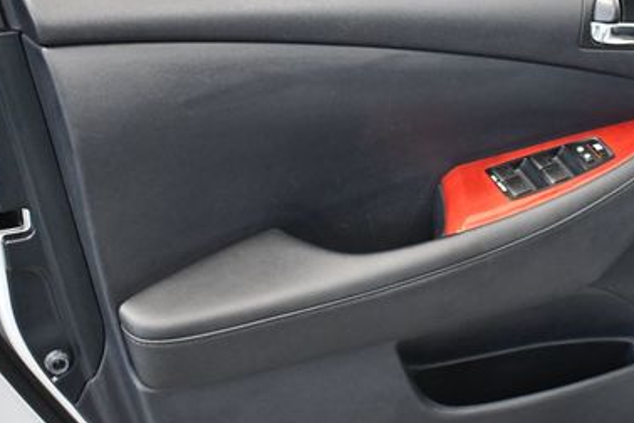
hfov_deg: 32.6
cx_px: 431
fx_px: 1074
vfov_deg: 22.3
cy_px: 195
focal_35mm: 61
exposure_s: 1/60
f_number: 3.5
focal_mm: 18
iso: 3200
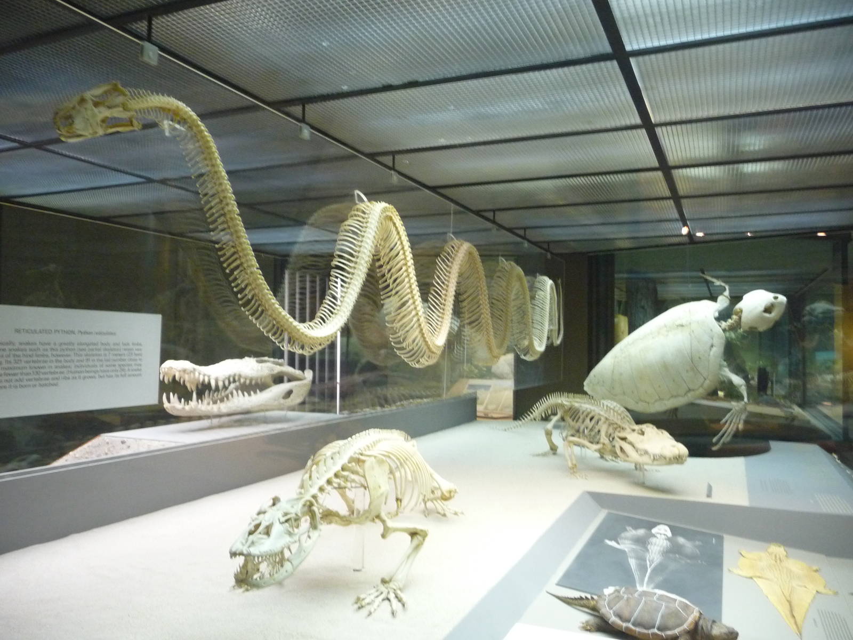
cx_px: 426
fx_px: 690
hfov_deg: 63.4
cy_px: 320
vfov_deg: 49.7
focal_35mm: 28
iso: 400
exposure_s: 1/10
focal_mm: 4.7
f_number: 3.3
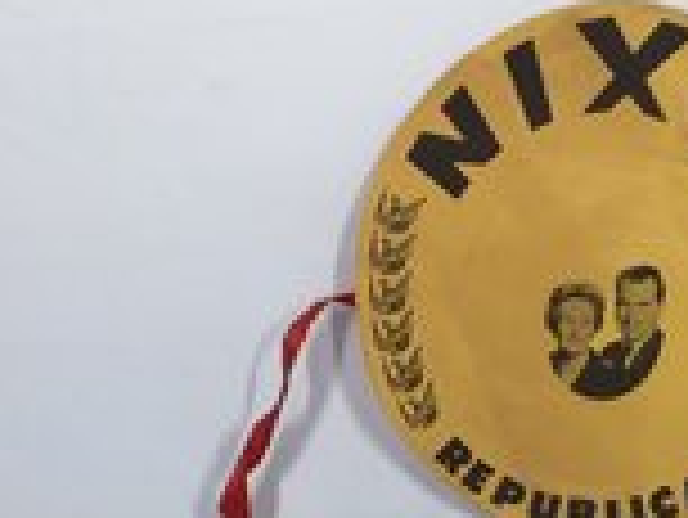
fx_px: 1293
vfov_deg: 21.8
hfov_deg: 29.3
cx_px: 519
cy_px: 525
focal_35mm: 65
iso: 40
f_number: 2.2
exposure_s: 1/120
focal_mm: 4.15
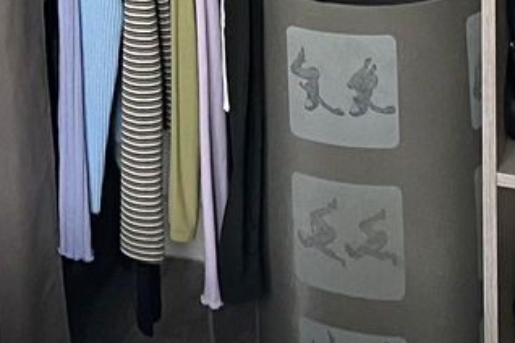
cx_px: -178
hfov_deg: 14.4
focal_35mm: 136
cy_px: -607
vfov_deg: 8.7
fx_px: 1945
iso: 125
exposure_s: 1/60
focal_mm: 4.25
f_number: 1.8
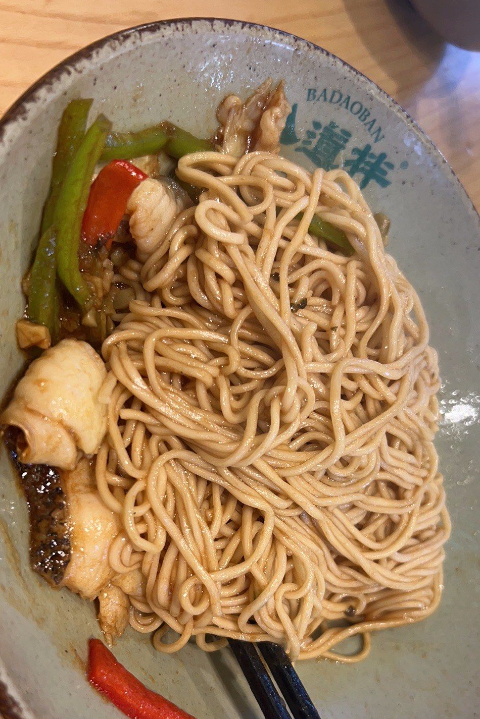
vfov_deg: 32.4
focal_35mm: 62
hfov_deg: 21.9
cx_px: 229
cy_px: 363
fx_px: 1240
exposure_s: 1/50
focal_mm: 5.7
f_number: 1.5
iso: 80
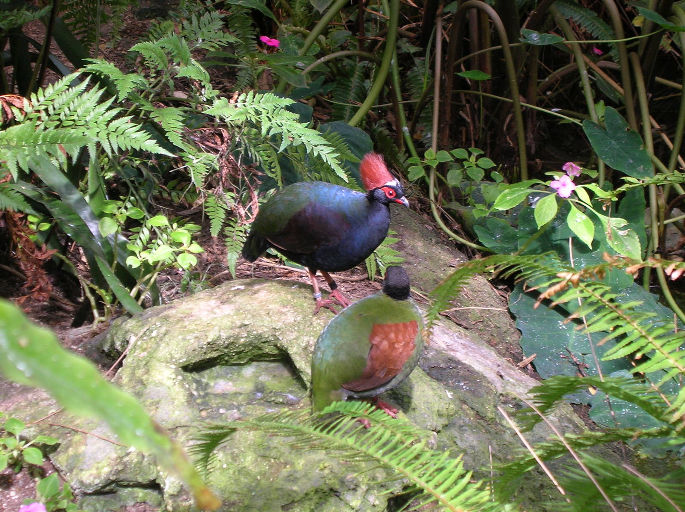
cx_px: 342
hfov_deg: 19.3
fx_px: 2017
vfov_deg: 14.5
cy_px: 256
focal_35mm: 102
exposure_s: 1/51.4
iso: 50
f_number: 4.9
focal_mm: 17.1
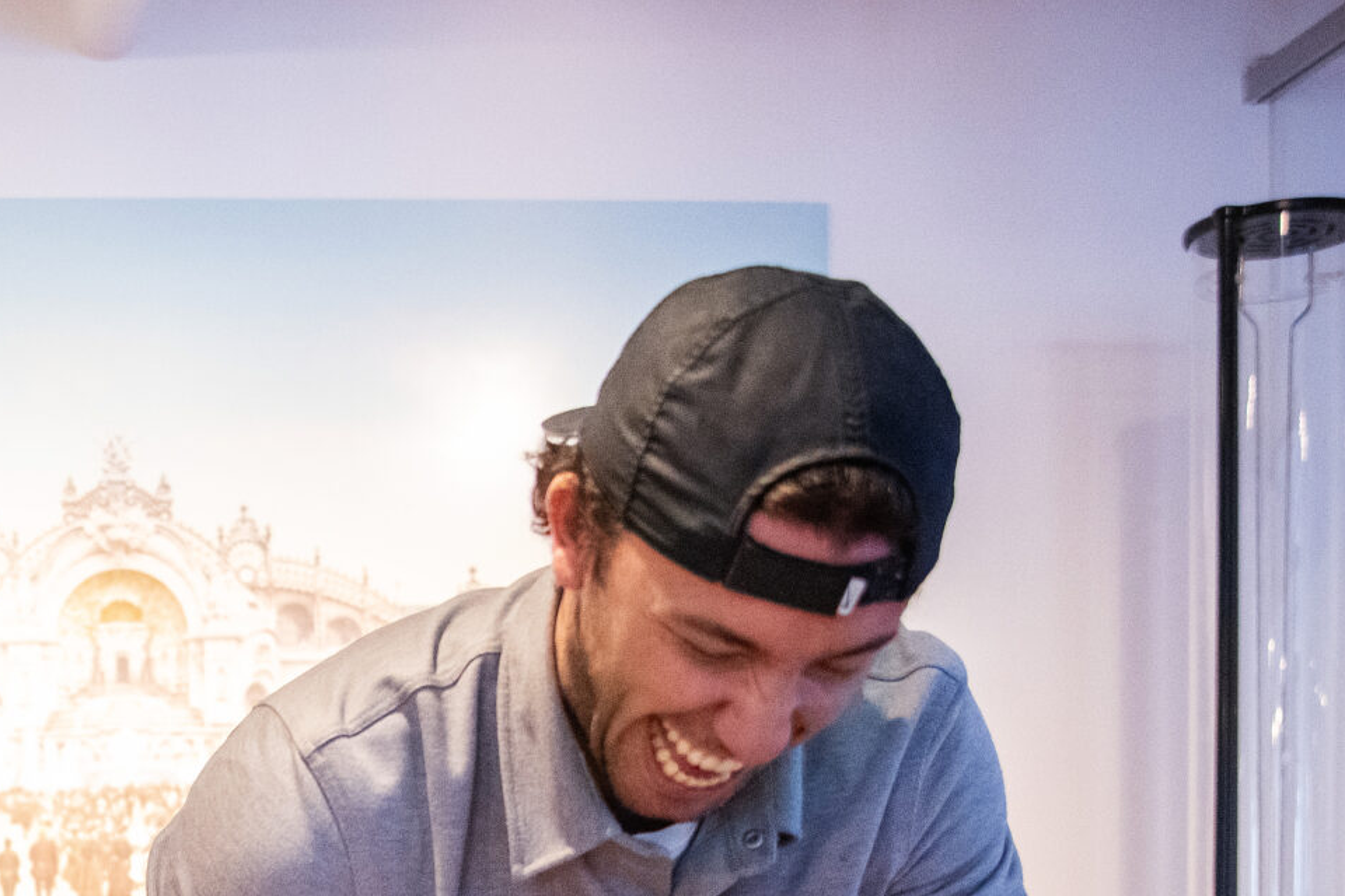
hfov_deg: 28.4
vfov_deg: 19.7
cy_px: 1128
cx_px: -154
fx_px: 2391
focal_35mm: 64
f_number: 2.8
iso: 4000
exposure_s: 1/125
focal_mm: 24
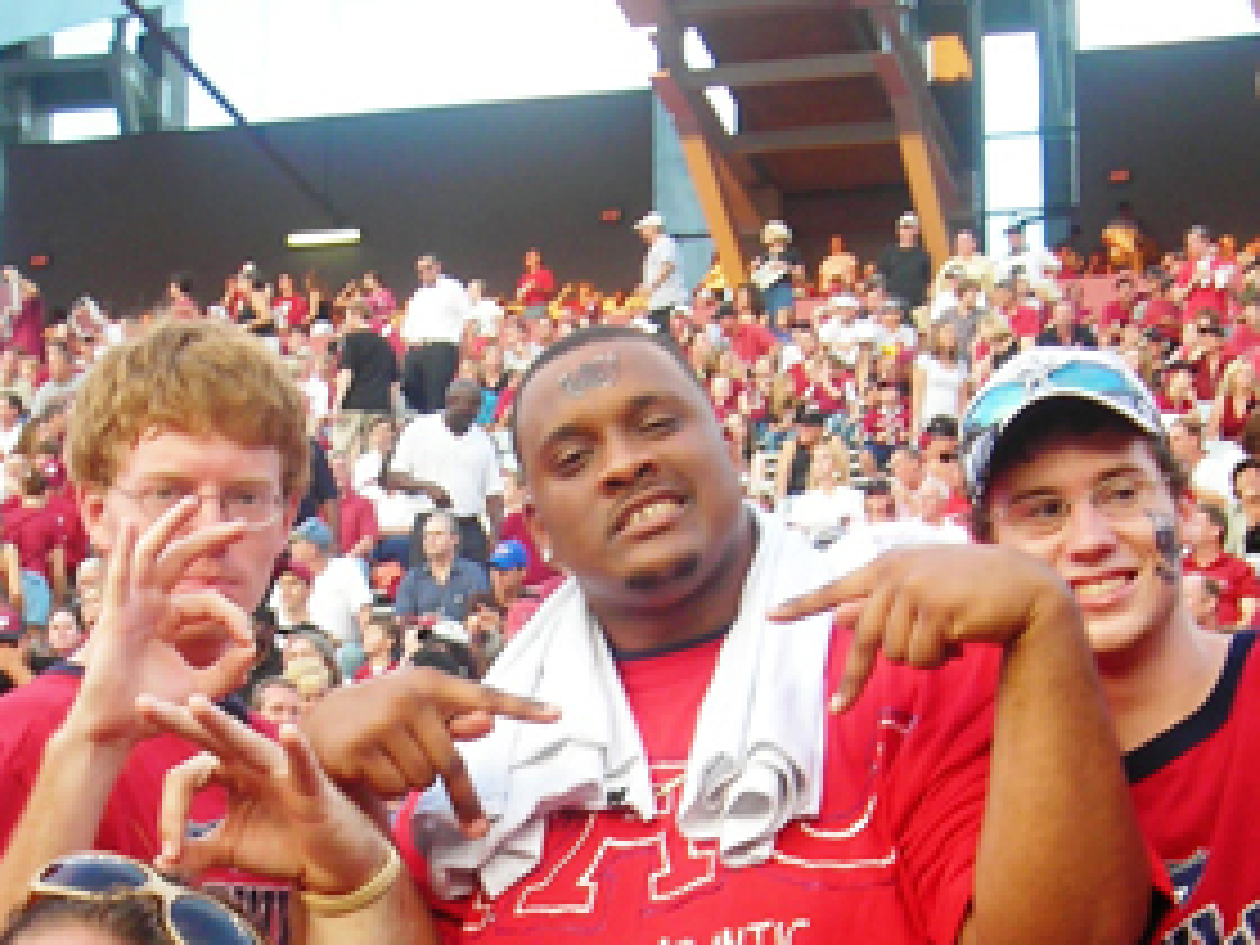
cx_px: 450
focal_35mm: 87
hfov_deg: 22.4
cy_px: 954
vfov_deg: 16.6
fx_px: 3167
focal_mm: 6.3
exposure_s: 1/39
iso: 50
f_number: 3.2
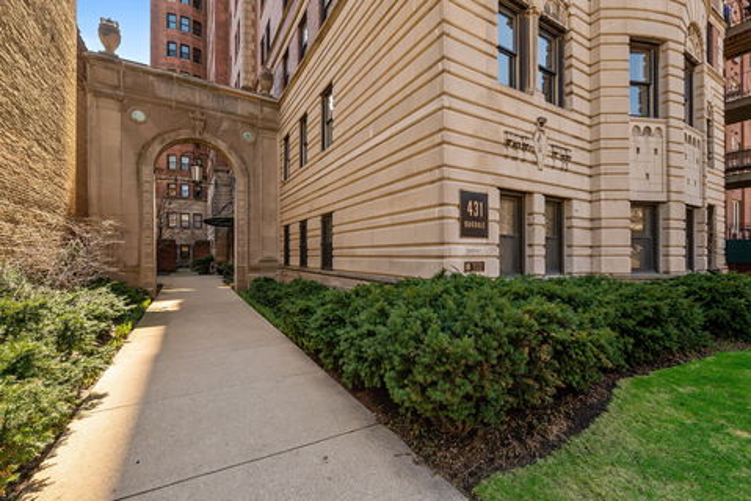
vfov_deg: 77.4
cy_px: 250
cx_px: 376
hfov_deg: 100.4
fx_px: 313
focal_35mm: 15
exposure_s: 1/125
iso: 200
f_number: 8
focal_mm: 15
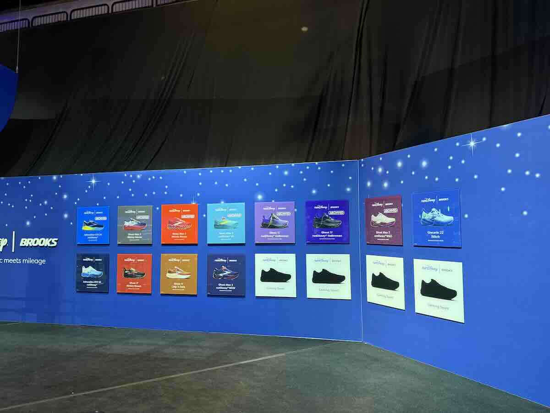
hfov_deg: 71.6
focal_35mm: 24
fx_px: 381
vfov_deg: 56.8
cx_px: 275
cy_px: 206
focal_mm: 6.76
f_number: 1.78
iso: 250
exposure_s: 1/60
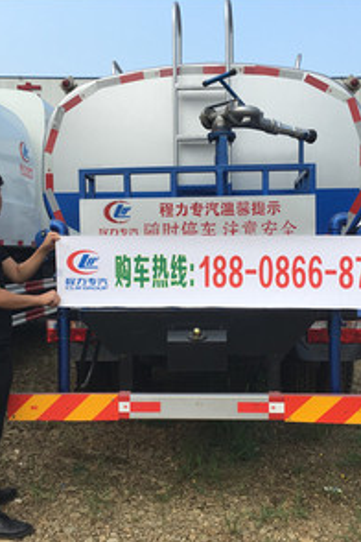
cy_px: 273
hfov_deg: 32.6
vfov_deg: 47.4
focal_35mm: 41
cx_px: 201
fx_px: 617
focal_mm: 4.15
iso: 25
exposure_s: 1/432
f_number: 2.2
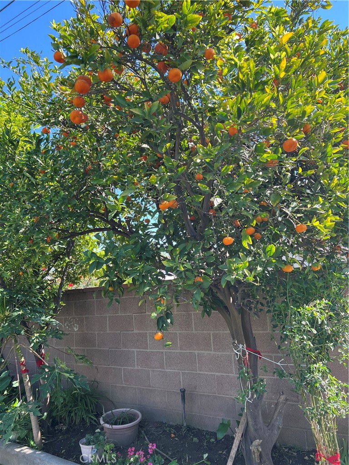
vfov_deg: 67.3
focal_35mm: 26
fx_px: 350
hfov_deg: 53.1
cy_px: 232
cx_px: 174
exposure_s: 1/436
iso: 50
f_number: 1.5
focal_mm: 5.7
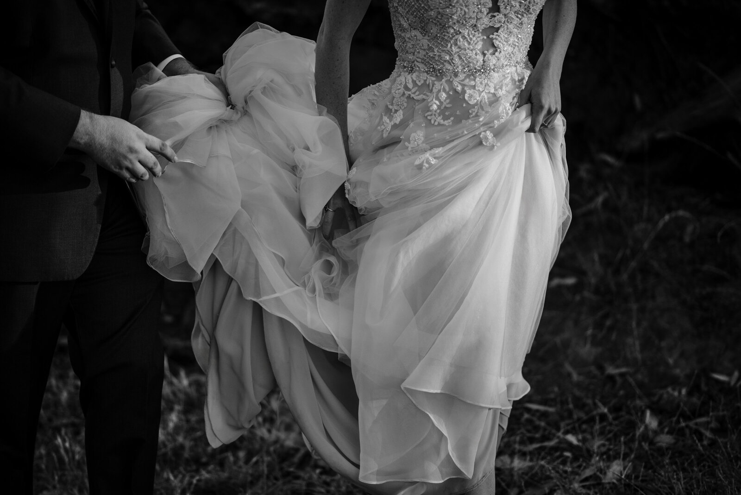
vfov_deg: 16.1
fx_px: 1750
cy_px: 248
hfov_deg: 23.9
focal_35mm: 85
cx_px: 370
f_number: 1.8
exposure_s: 1/1600
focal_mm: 85
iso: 400
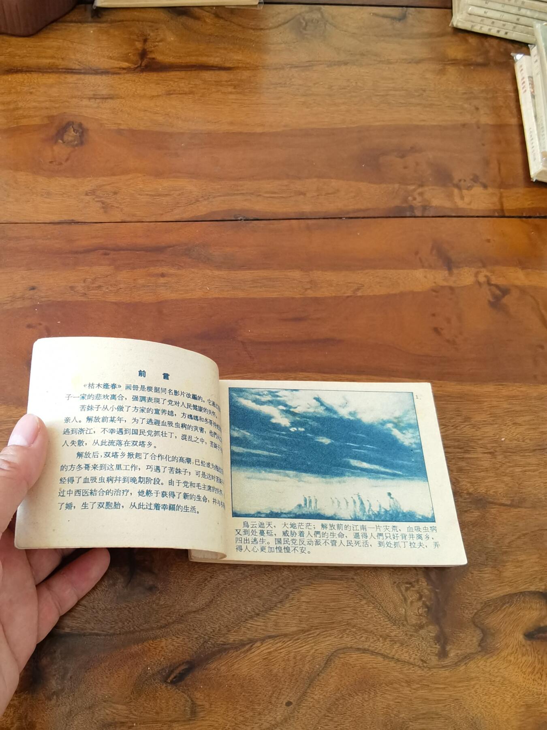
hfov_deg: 51.4
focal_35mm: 27
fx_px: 569
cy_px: 365
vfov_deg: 65.3
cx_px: 274
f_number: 2.2
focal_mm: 2.26
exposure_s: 1/30
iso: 160
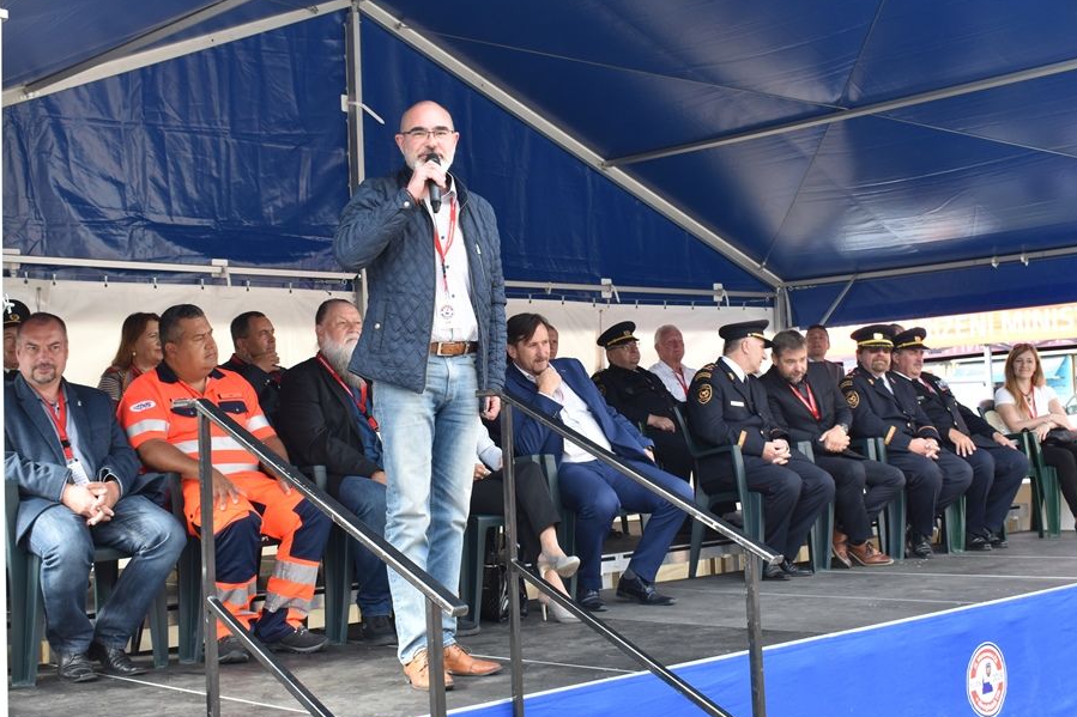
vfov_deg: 27.2
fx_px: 1483
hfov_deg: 39.9
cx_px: 510
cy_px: 337
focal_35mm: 50
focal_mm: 29
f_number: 8
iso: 220
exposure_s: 1/50
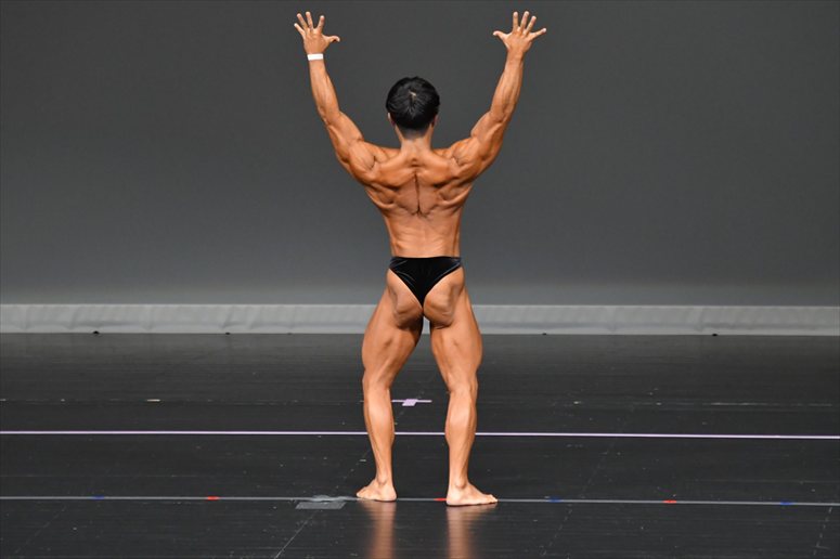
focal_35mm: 315
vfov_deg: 4.4
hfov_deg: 6.5
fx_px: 7347
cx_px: 420
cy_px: 280
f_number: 5.6
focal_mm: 210
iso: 4000
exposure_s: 1/400
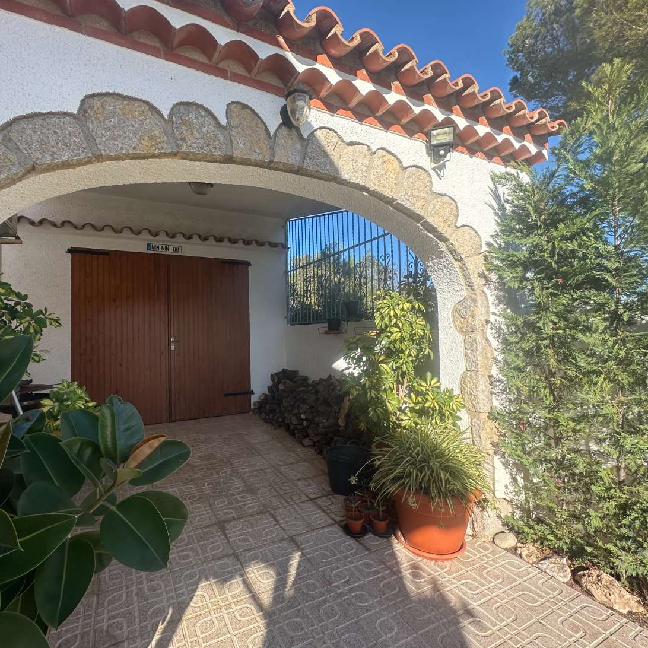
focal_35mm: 17
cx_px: 289
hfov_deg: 83.7
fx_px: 360
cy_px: 324
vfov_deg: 84.0
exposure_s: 1/619
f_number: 2.2
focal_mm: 2.22
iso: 40
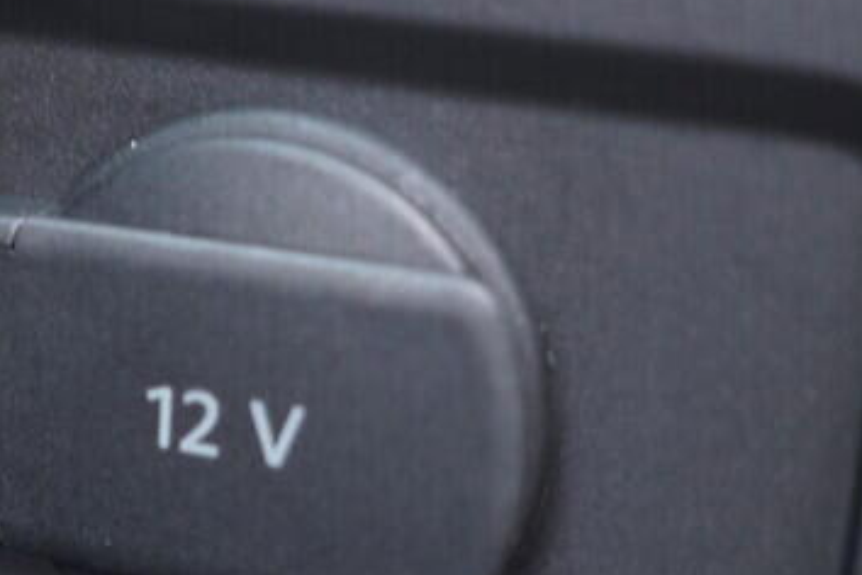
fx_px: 2490
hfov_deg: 19.5
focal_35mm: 104
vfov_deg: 13.1
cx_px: 190
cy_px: 403
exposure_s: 1/40
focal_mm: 24
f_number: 2.8
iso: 640
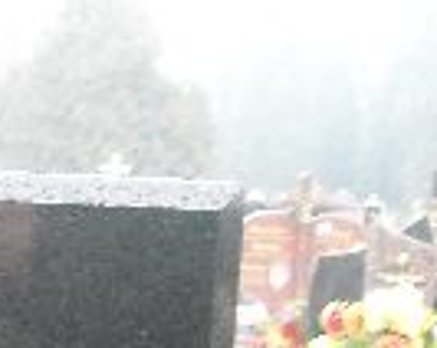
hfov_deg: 10.8
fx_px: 2131
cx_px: -388
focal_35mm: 165
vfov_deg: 9.0
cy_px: 561
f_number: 2.8
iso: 400
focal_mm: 5.7
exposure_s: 1/31
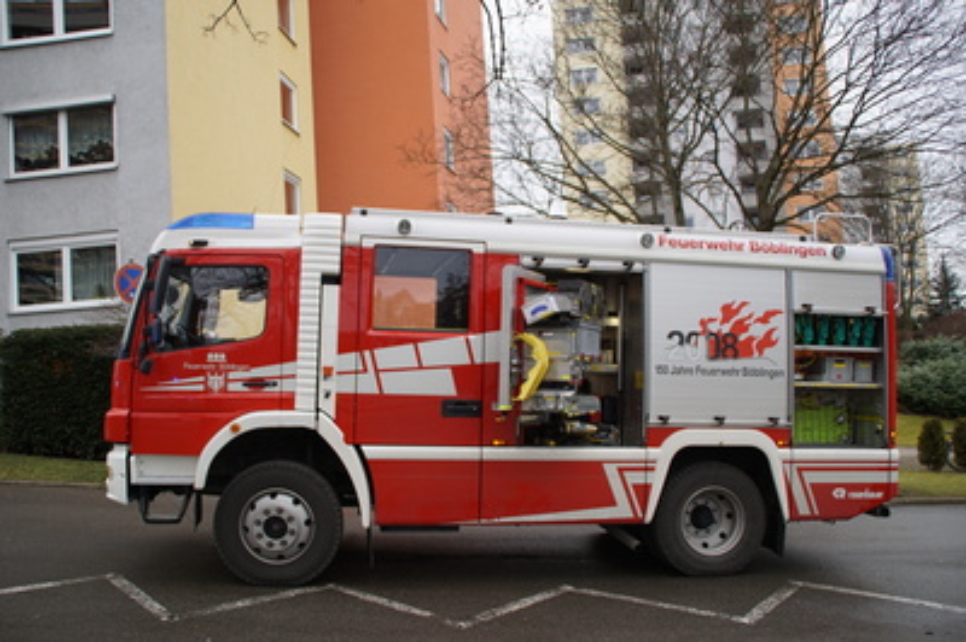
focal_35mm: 33
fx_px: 885
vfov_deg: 39.9
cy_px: 321
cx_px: 483
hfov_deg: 57.3
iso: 100
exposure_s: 1/160
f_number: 4
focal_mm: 22
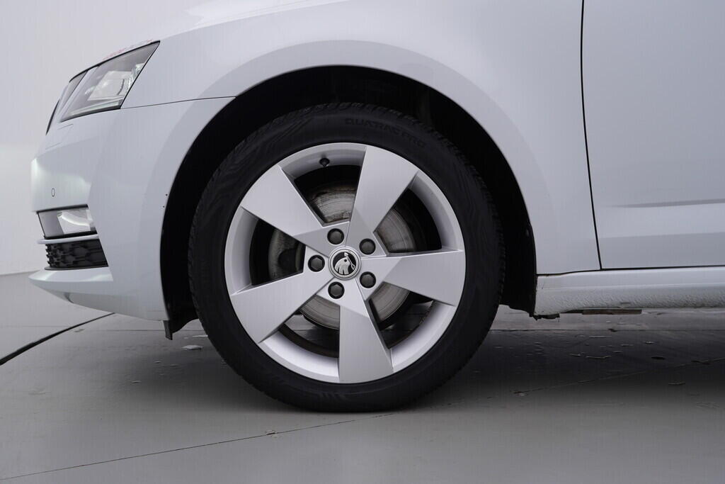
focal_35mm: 36
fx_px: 725
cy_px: 242
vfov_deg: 36.9
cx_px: 362
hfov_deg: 53.1
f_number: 4.5
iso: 125
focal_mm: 24
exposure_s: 1/100
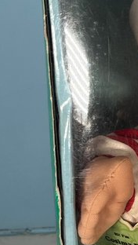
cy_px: 144
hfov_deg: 11.0
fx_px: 669
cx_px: 244
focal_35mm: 103
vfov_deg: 20.7
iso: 80
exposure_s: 1/120
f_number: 1.6
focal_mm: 5.1
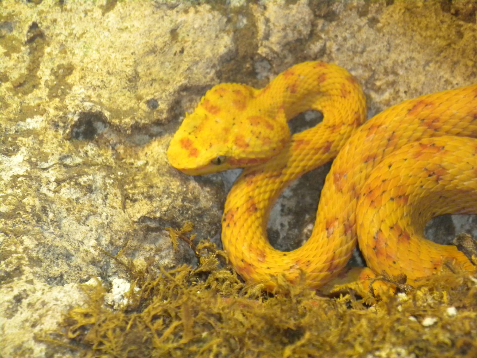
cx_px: 238
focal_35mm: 238
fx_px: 3280
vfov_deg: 6.2
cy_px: 179
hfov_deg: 8.3
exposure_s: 1/5.6
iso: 400
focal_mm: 42.1
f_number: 5.2
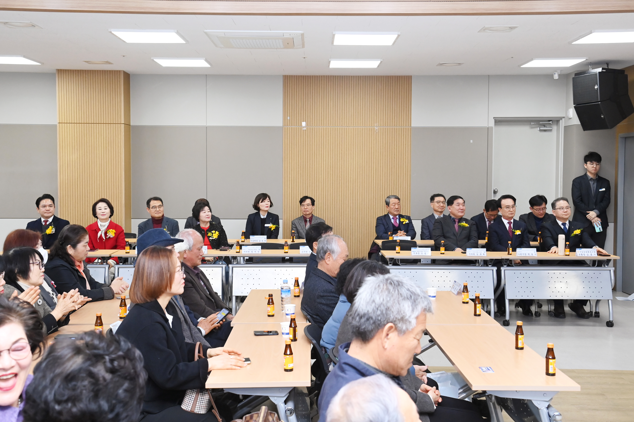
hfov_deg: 50.7
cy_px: 211
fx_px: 669
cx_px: 317
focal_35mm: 38
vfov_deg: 35.1
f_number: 6.3
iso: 3200
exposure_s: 1/250
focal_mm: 38
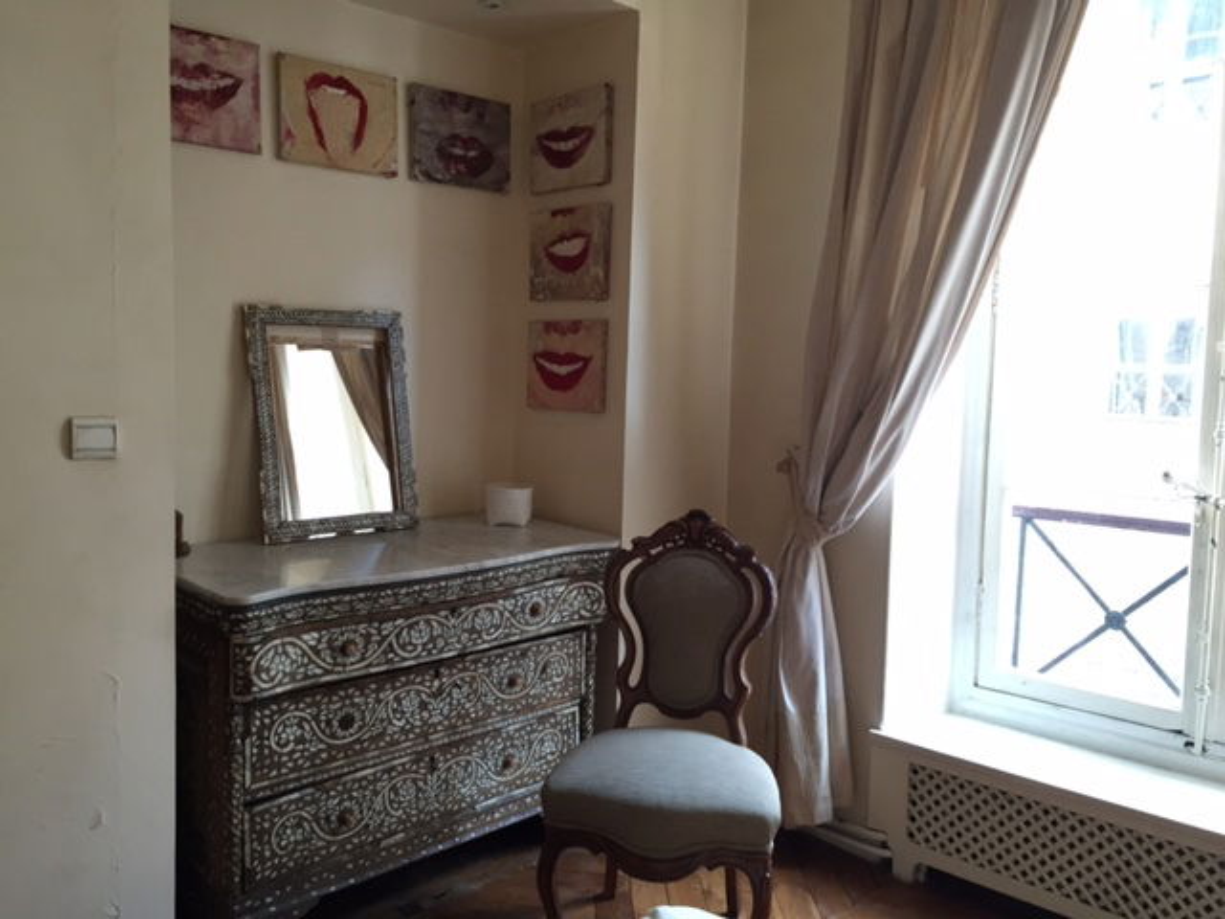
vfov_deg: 48.2
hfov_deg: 61.7
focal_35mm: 29
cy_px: 460
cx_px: 612
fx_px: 1026
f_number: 2.2
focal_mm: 4.15
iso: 125
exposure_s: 1/33
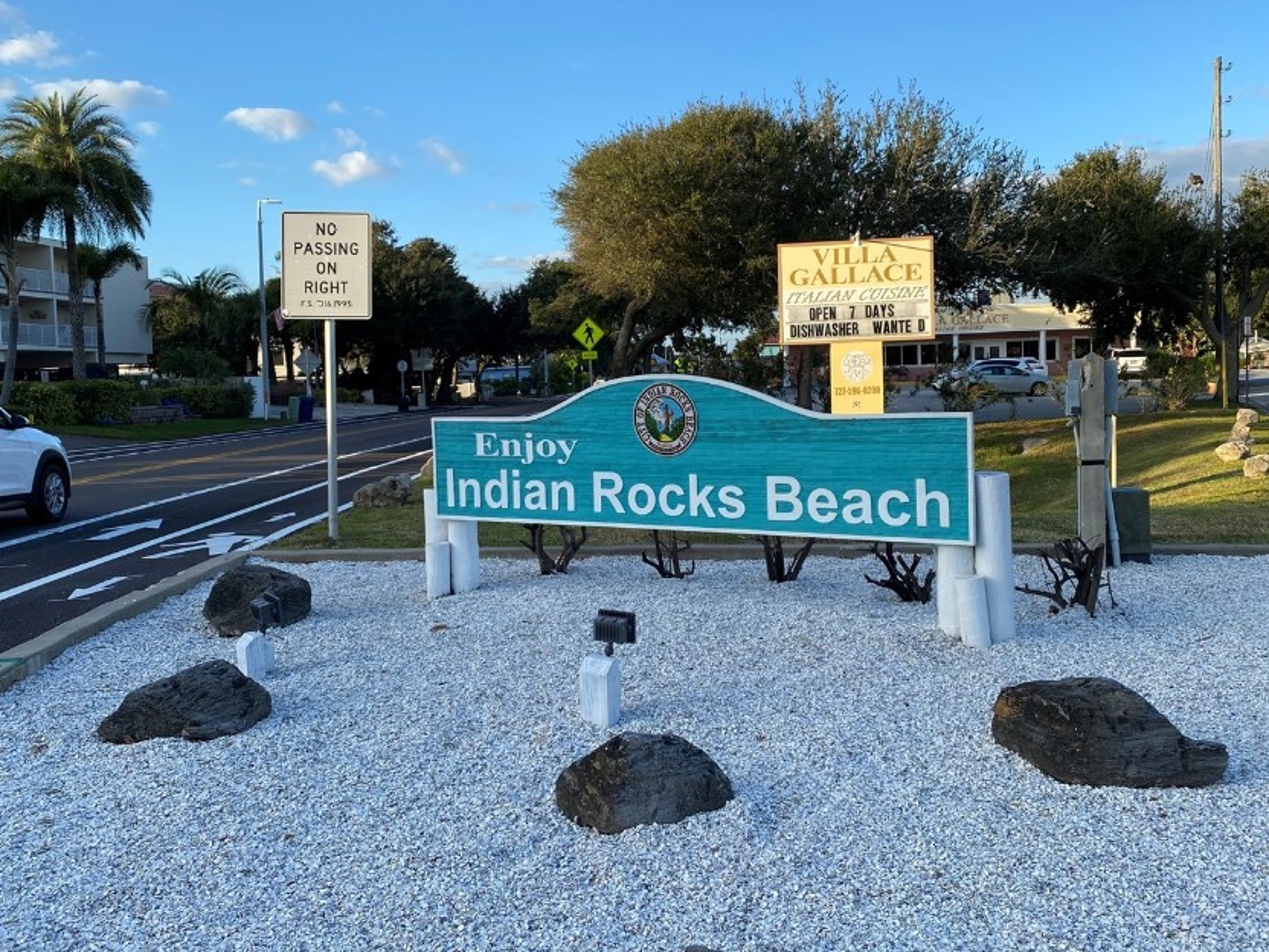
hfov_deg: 56.8
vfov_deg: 44.1
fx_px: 1173
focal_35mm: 32
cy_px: 449
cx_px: 668
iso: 32
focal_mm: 4.25
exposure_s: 1/1016
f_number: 1.8
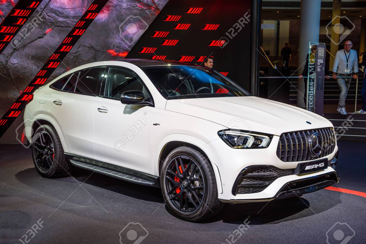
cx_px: 183
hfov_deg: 39.6
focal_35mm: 50
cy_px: 122
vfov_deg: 27.0
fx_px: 508
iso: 64
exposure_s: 1/60
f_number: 8
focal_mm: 50
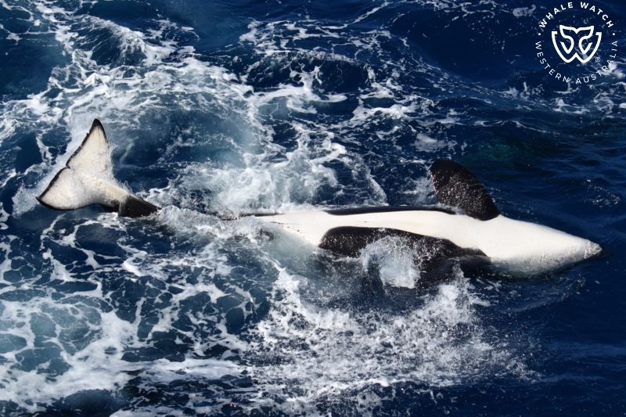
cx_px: 313
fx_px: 1043
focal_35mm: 60
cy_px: 208
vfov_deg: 22.6
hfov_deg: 33.4
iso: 560
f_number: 5
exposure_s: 1/8000
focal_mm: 60
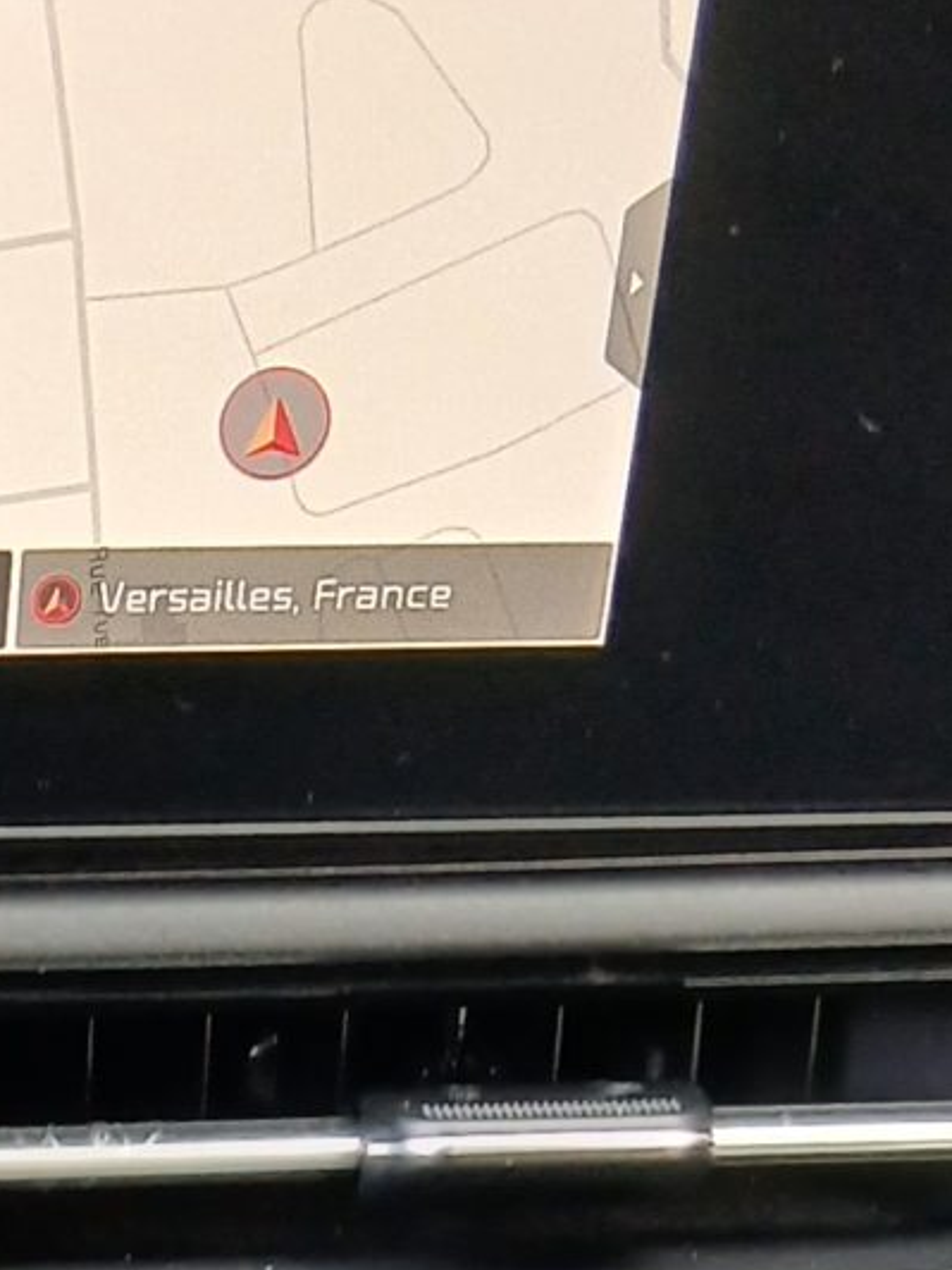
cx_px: -449
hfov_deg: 11.4
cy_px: 2246
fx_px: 4584
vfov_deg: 14.1
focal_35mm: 125
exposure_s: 1/50
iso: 250
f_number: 1.8
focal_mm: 3.98
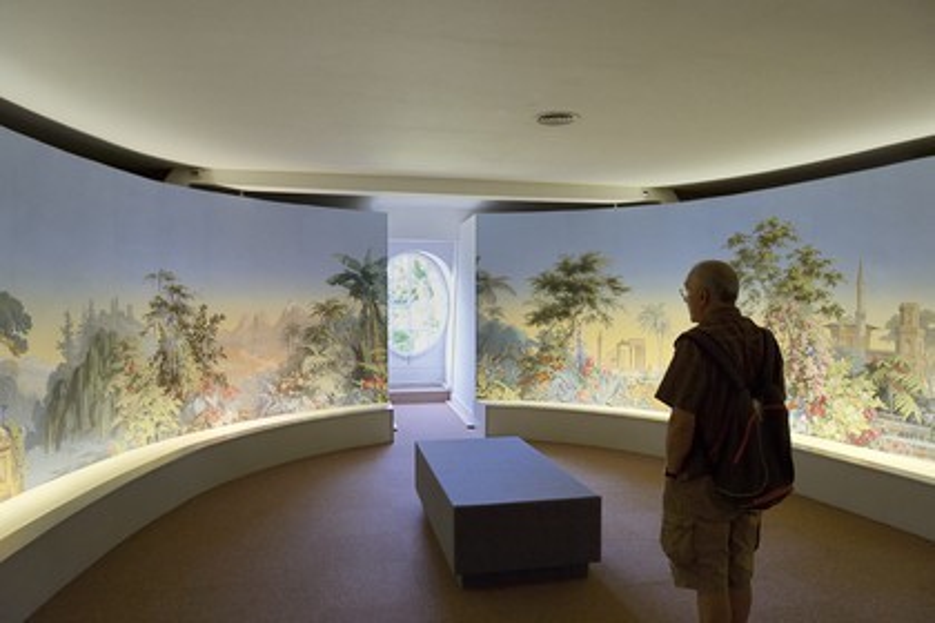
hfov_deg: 73.7
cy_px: 312
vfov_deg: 53.1
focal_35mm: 24
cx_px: 468
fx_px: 623
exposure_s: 1/125
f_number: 5.6
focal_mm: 24
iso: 1600
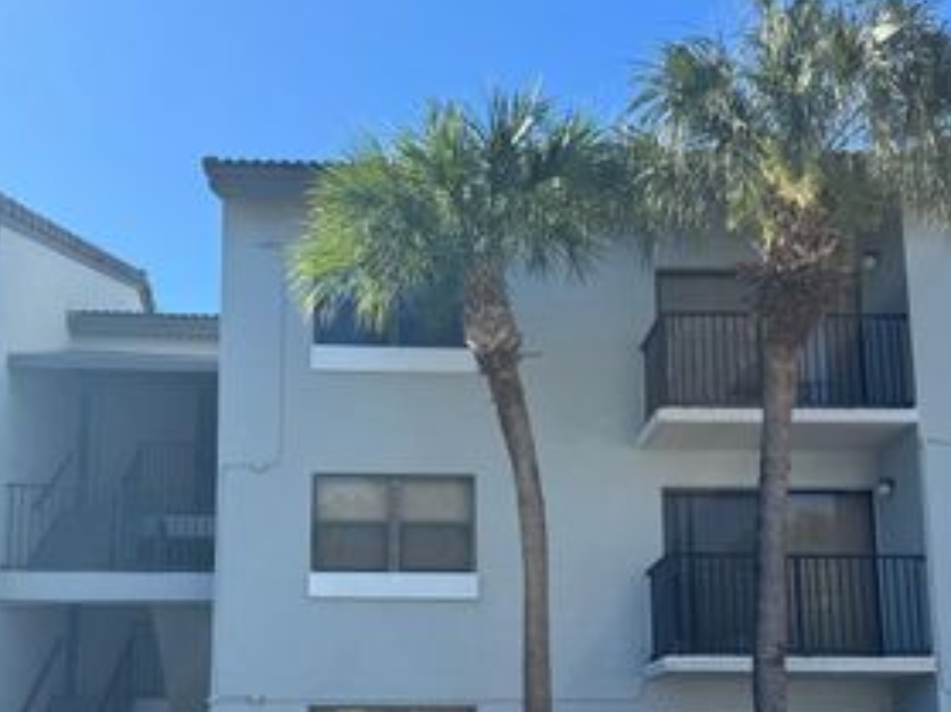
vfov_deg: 32.6
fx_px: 1181
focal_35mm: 43
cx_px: 443
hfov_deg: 43.8
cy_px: 571
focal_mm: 6.76
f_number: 1.78
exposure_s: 1/2141
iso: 80
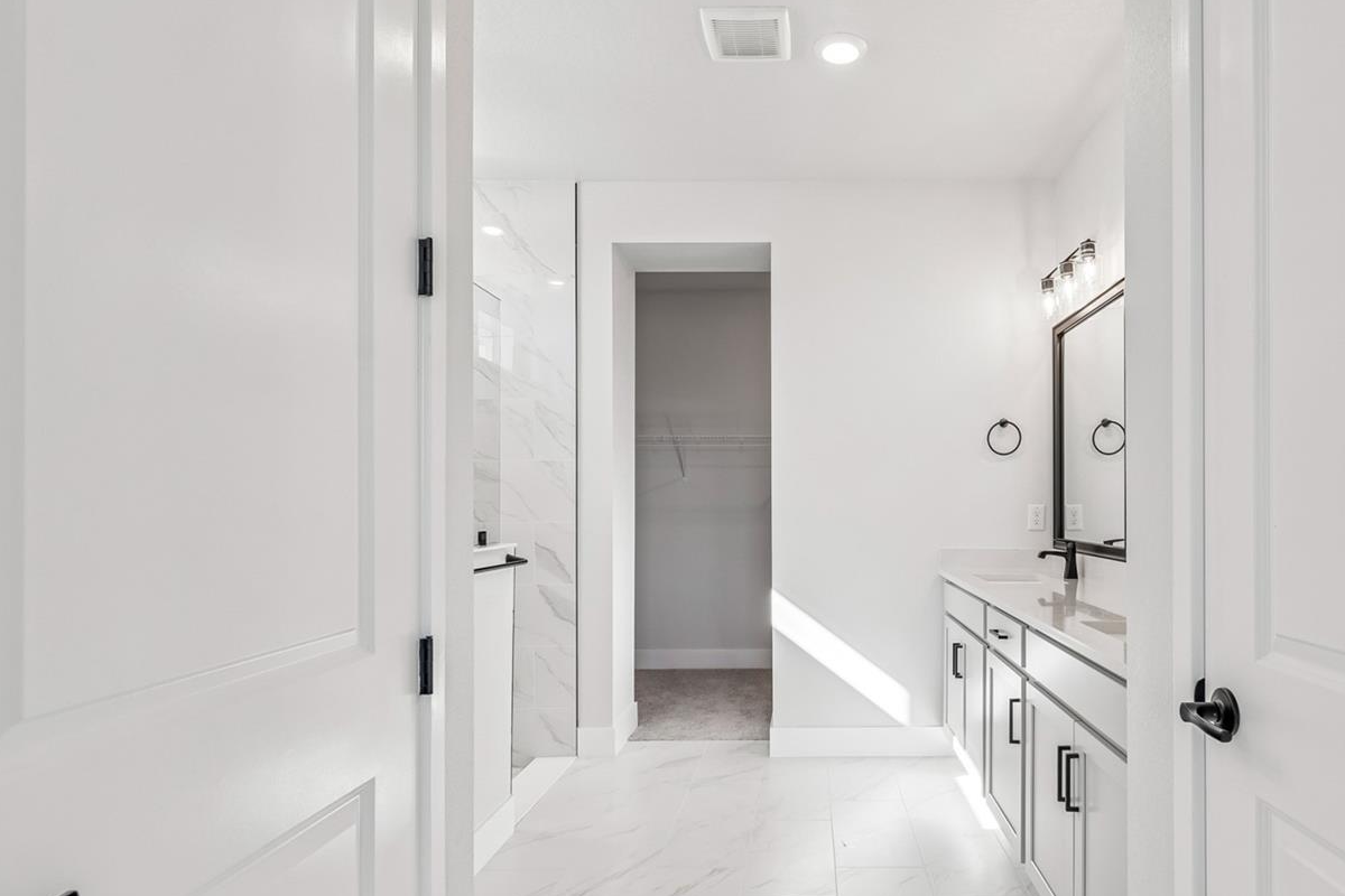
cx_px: 799
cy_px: 495
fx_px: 747
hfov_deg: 83.1
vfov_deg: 61.8
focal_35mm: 20
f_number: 7.1
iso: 100
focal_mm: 10
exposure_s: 1/8
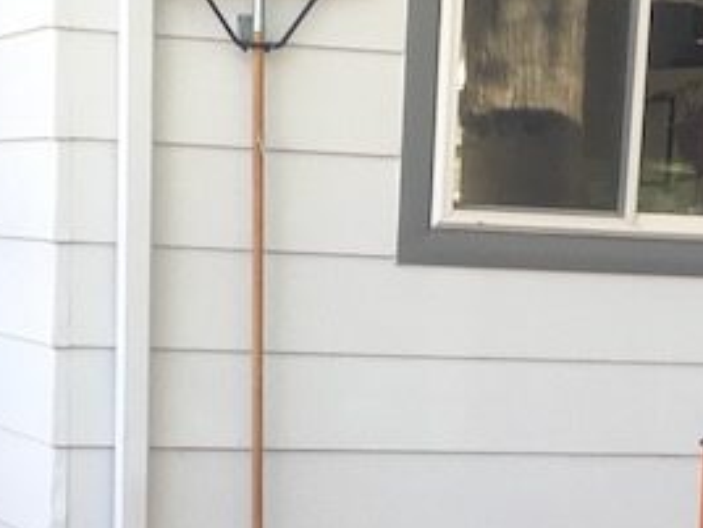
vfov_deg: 10.8
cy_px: 877
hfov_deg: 15.1
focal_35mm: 130
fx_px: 2640
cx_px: 485
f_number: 2.2
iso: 32
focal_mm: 4.15
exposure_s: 1/120
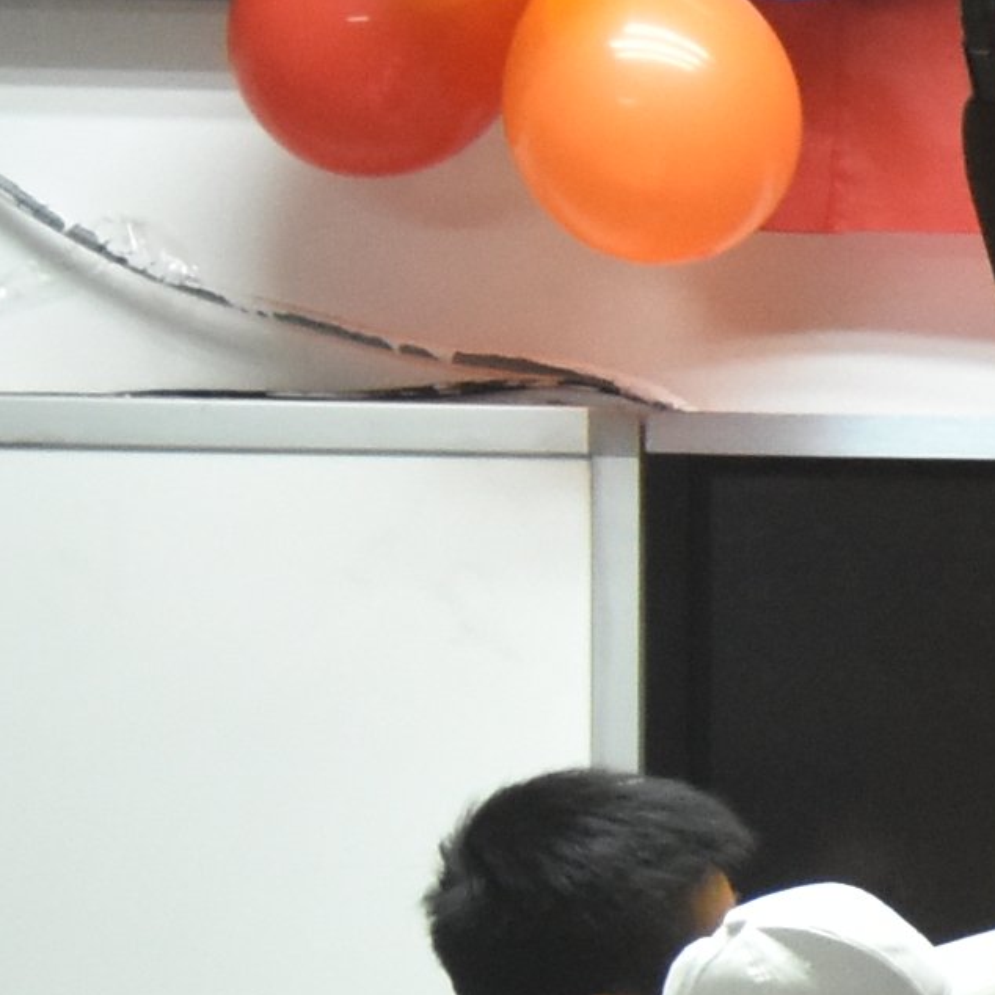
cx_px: 3013
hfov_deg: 3.1
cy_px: 1221
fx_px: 18244
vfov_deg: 3.1
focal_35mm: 561
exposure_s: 1/60
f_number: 5.6
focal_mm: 62
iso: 1800
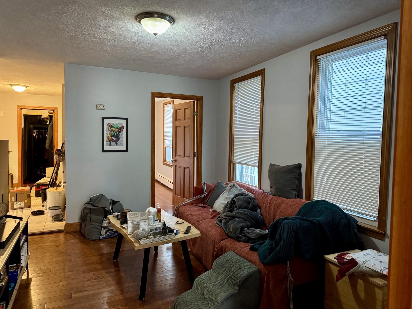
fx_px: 286
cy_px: 154
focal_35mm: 24
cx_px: 206
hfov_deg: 71.6
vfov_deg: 56.8
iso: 800
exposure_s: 1/60
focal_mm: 6.76
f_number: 1.78
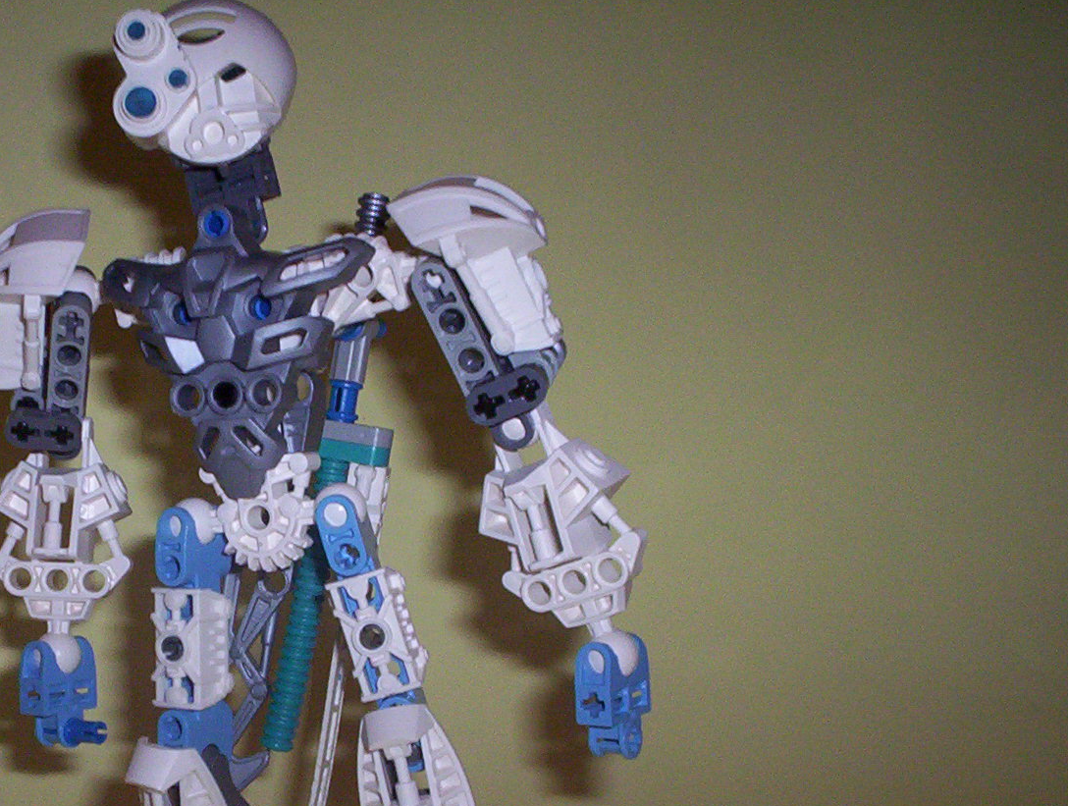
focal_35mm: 57
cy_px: 584
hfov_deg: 33.3
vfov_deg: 25.5
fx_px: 1762
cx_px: 313
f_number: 4.5
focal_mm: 4.99
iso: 140
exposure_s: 1/60
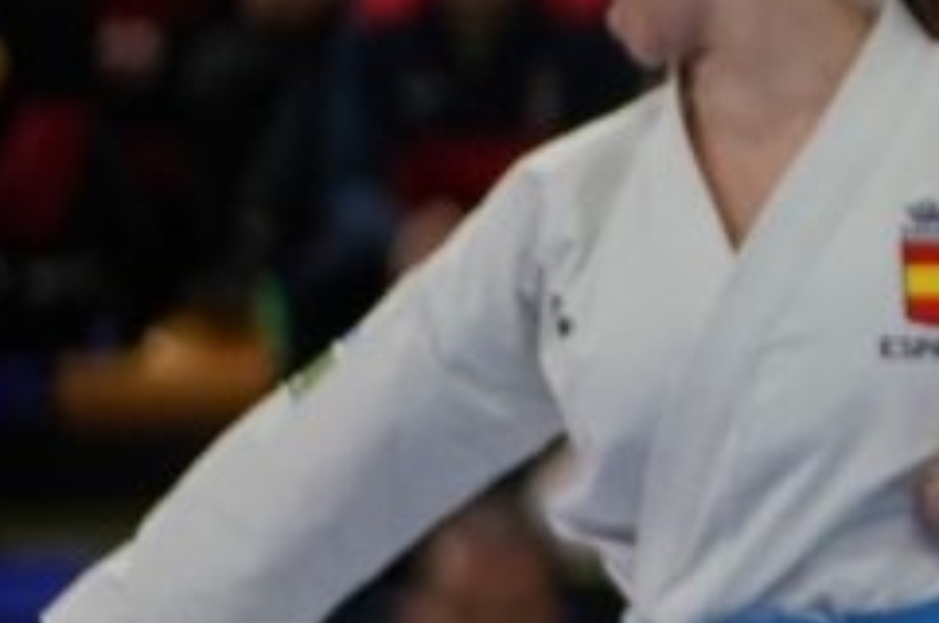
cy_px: 421
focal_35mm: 950
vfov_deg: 1.4
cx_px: 3016
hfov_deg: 2.2
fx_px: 24746
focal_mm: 127
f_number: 2.8
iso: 640
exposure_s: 1/500
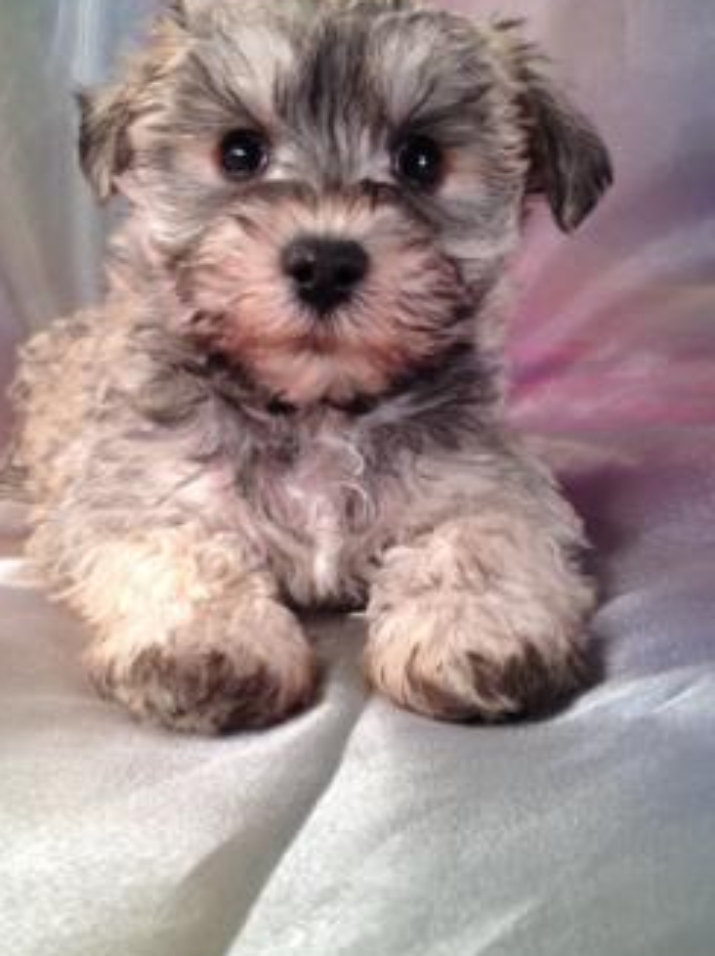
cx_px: 287
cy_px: 455
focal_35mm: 43
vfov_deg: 43.9
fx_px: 1186
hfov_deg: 33.5
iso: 50
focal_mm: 4.28
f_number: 2.4
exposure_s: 1/30
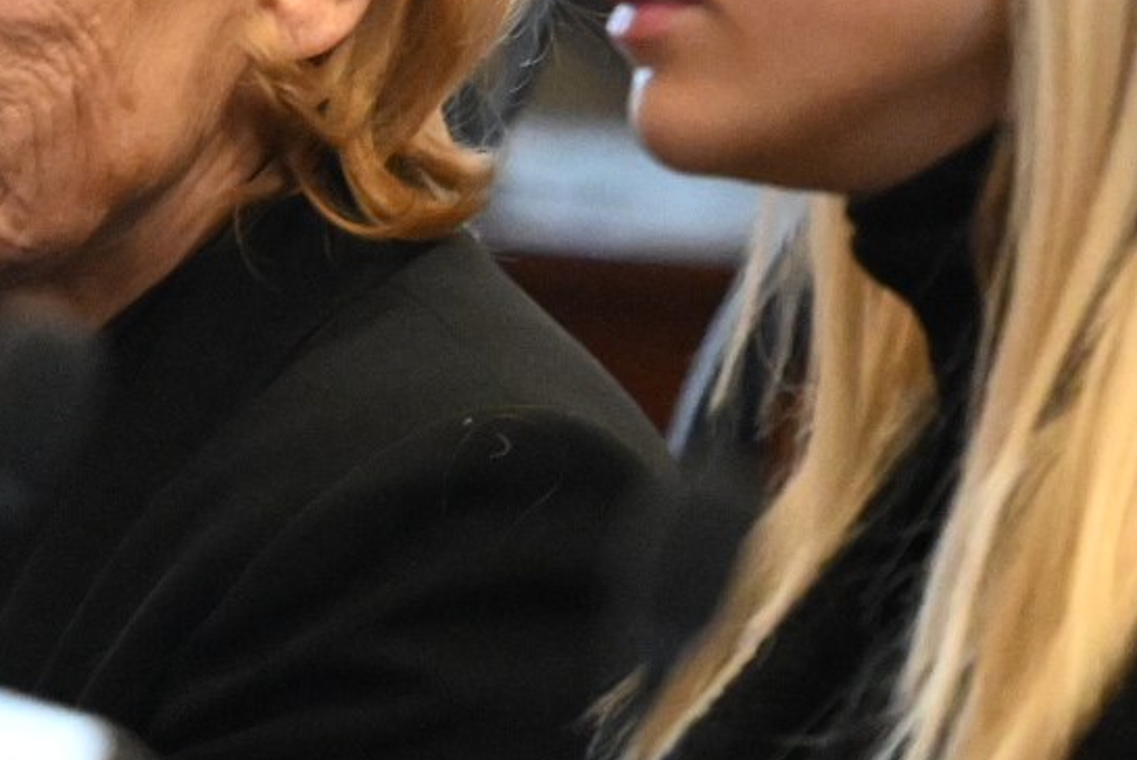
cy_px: 555
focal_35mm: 1188
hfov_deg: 1.7
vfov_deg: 1.2
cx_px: 61
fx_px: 37539
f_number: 4
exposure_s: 1/200
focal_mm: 200
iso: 6400
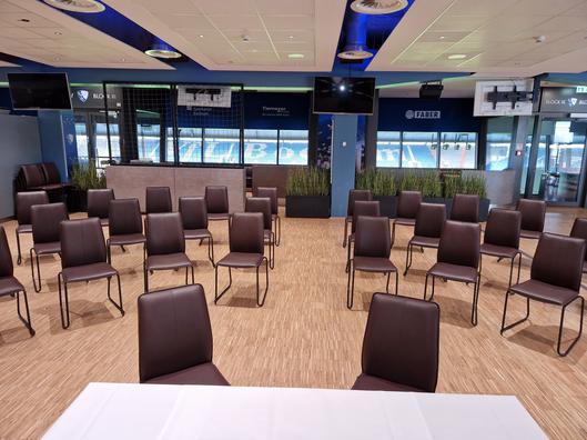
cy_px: 220
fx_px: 390
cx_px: 294
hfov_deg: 74.0
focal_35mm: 23
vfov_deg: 58.8
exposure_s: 1/100
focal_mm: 5.4
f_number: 1.8
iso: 250
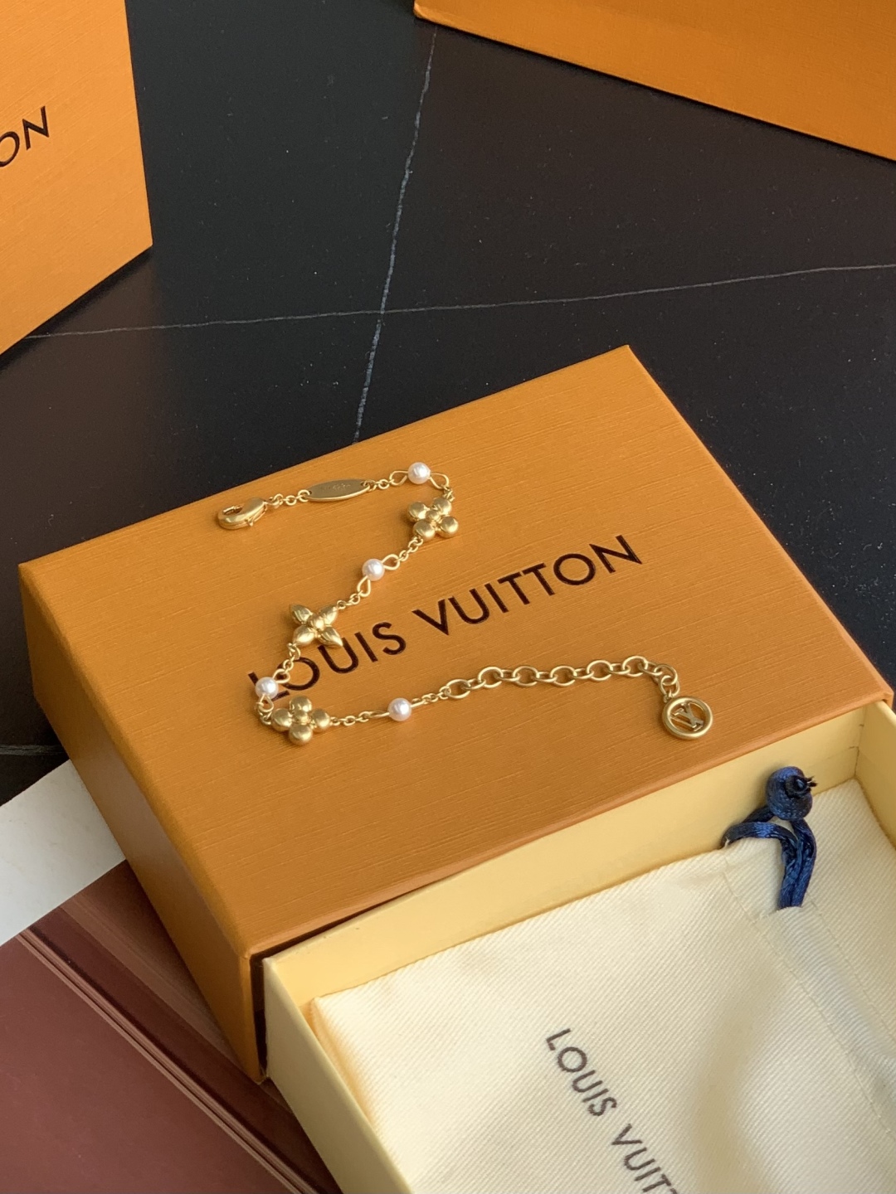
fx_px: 1795
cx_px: 448
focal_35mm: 52
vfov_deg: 36.8
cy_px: 597
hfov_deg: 28.0
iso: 16
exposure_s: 1/158
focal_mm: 6
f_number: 2.4
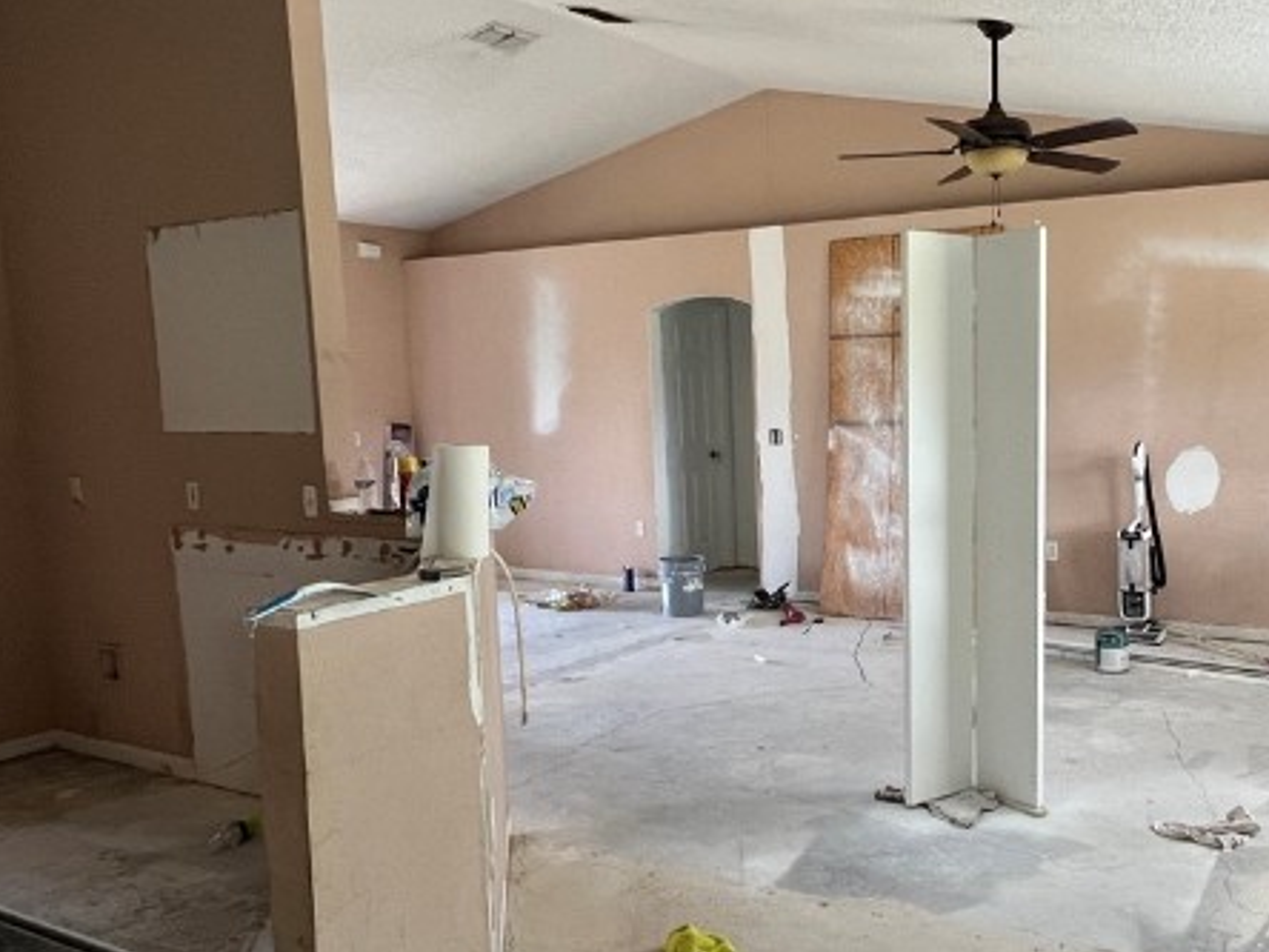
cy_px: 523
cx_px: 915
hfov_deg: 57.6
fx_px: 1100
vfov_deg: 46.7
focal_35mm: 30
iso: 160
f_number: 1.8
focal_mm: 1.57
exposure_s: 1/99
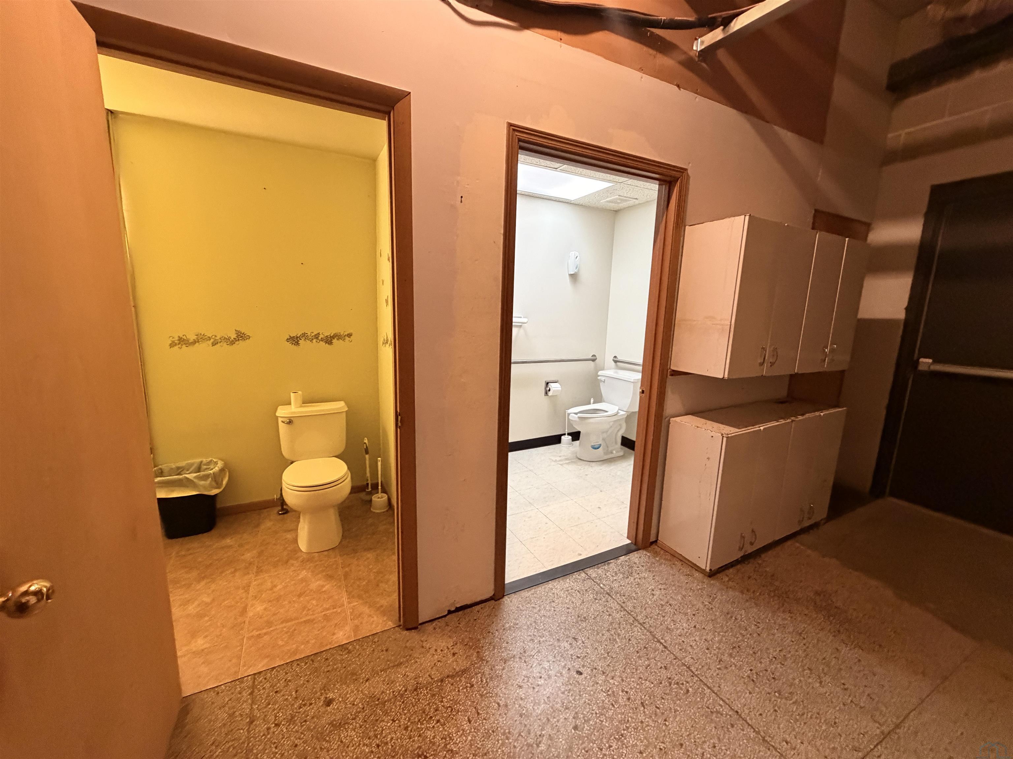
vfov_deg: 85.7
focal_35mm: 14
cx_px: 506
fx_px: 410
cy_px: 380
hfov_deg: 102.1
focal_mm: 2.22
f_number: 2.2
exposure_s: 1/60
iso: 640
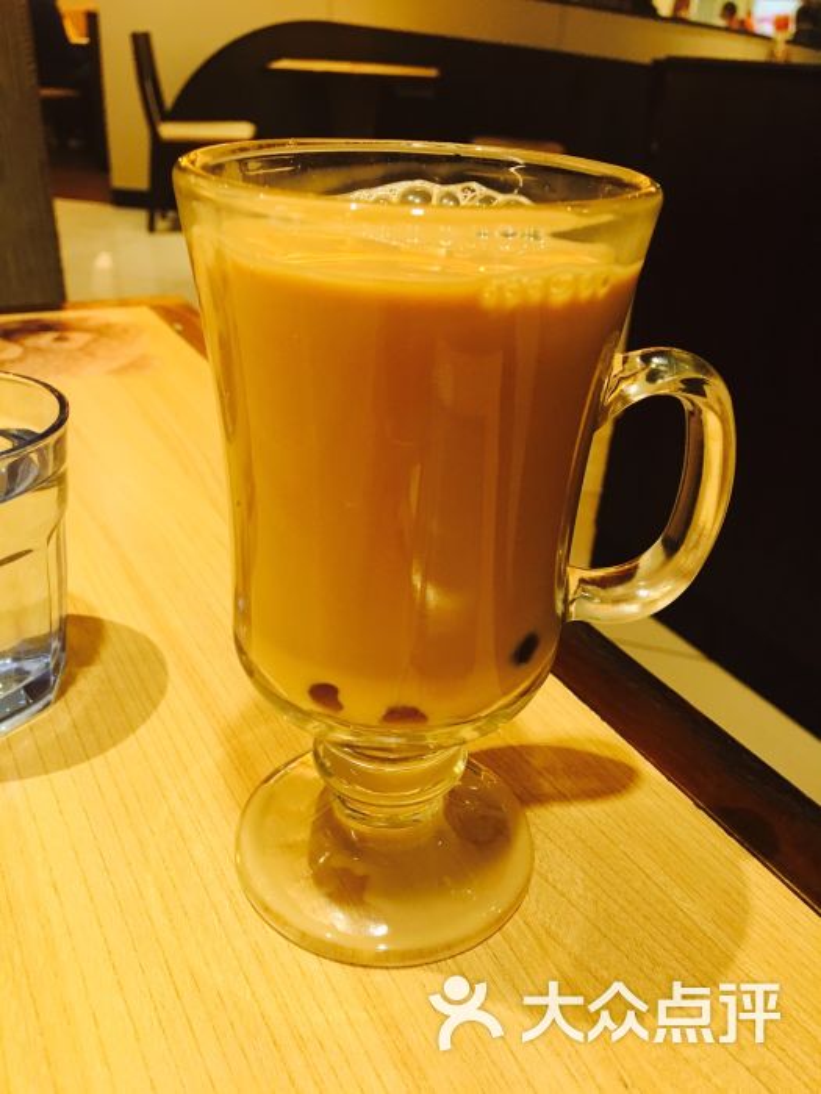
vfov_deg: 61.7
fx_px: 917
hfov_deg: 48.2
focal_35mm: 29
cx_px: 410
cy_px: 547
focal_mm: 4.15
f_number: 2.2
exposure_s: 1/33
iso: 125
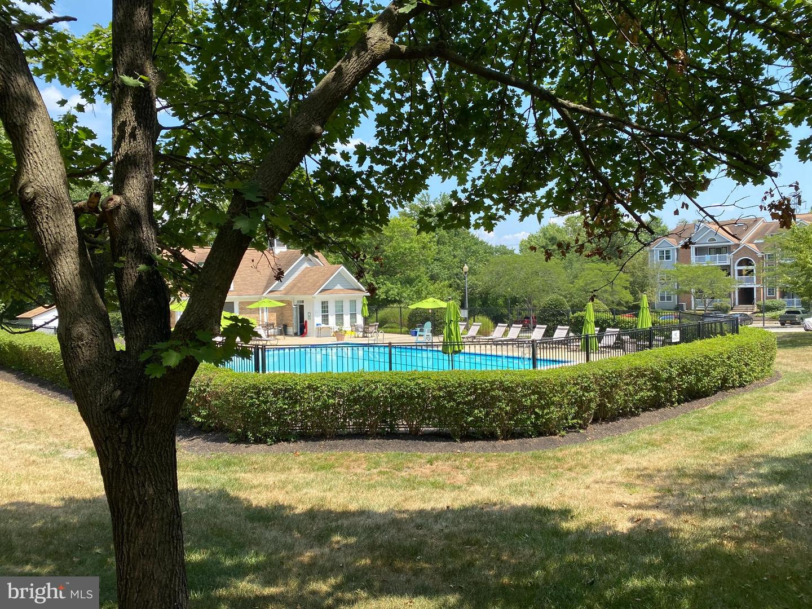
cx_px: 406
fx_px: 610
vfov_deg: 53.1
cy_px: 304
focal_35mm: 26
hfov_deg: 67.3
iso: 32
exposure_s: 1/1103
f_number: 1.8
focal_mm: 4.25
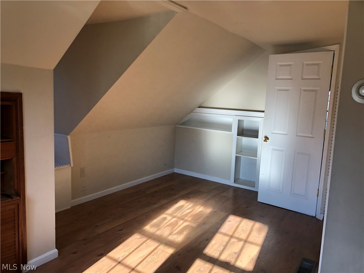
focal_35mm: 28
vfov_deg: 49.7
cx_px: 182
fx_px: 294
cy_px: 136
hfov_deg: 63.4
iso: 25
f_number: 1.8
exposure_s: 1/120
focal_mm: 4
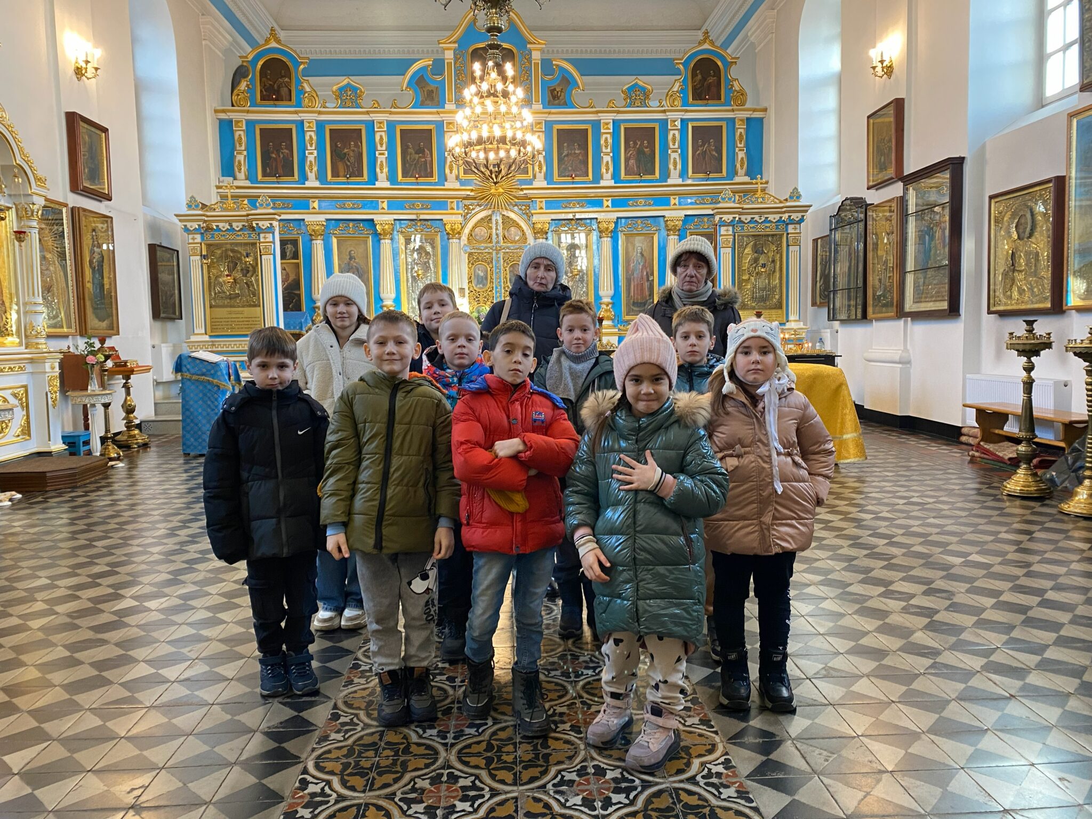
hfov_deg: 67.3
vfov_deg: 53.1
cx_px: 546
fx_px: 820
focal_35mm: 26
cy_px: 410
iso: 160
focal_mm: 4.25
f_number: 1.8
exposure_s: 1/50
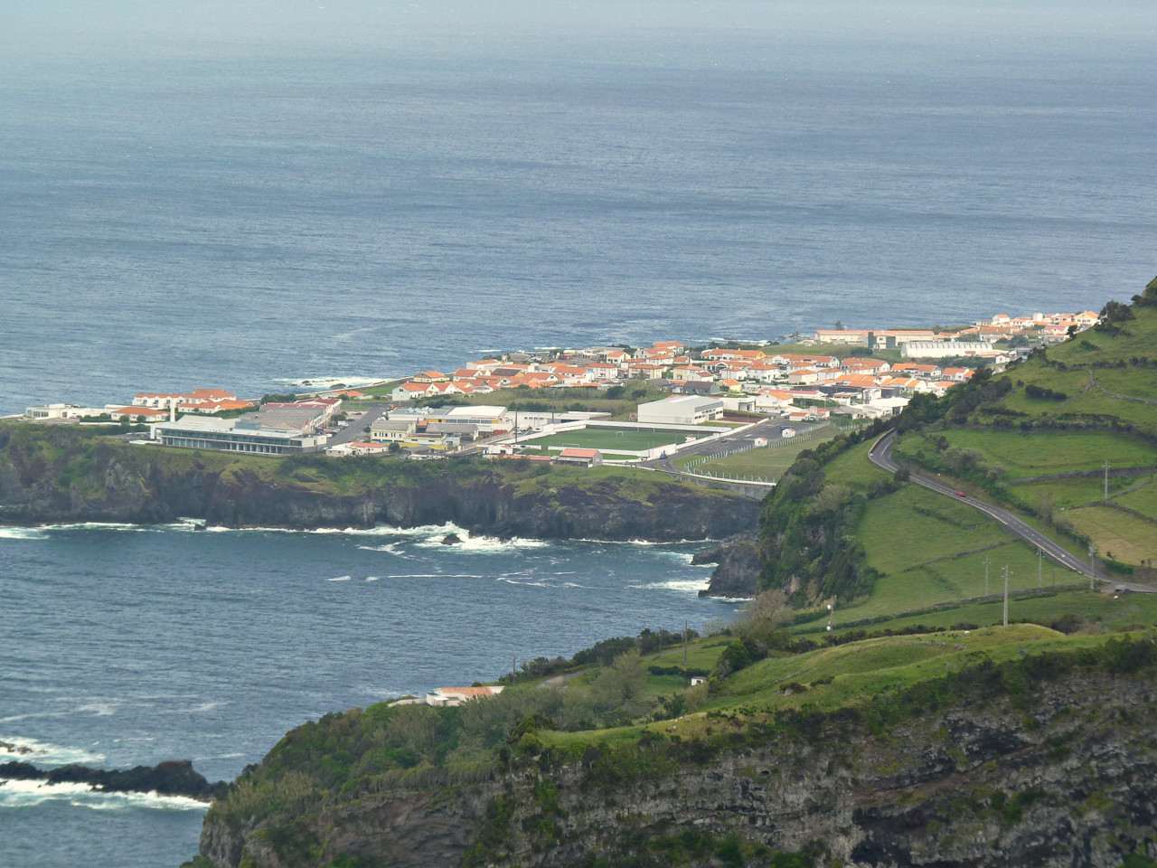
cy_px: 434
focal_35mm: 188
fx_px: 6284
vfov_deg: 7.9
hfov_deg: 10.5
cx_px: 578
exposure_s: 1/250
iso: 80
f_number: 5.6
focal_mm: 33.5
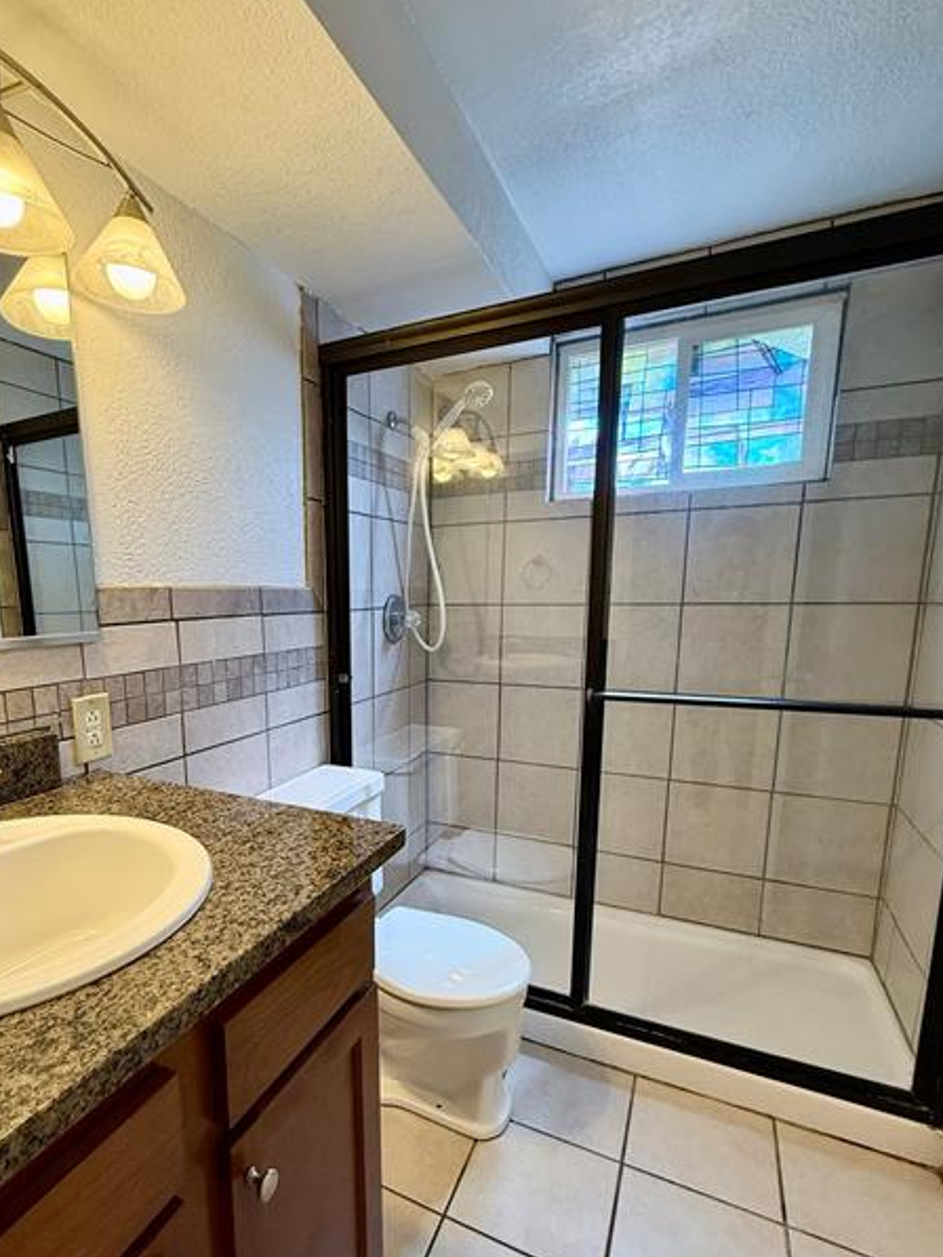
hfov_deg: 70.3
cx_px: 347
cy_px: 710
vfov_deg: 87.3
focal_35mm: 18
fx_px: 654
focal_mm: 2.22
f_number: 2.2
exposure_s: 1/120
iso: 250
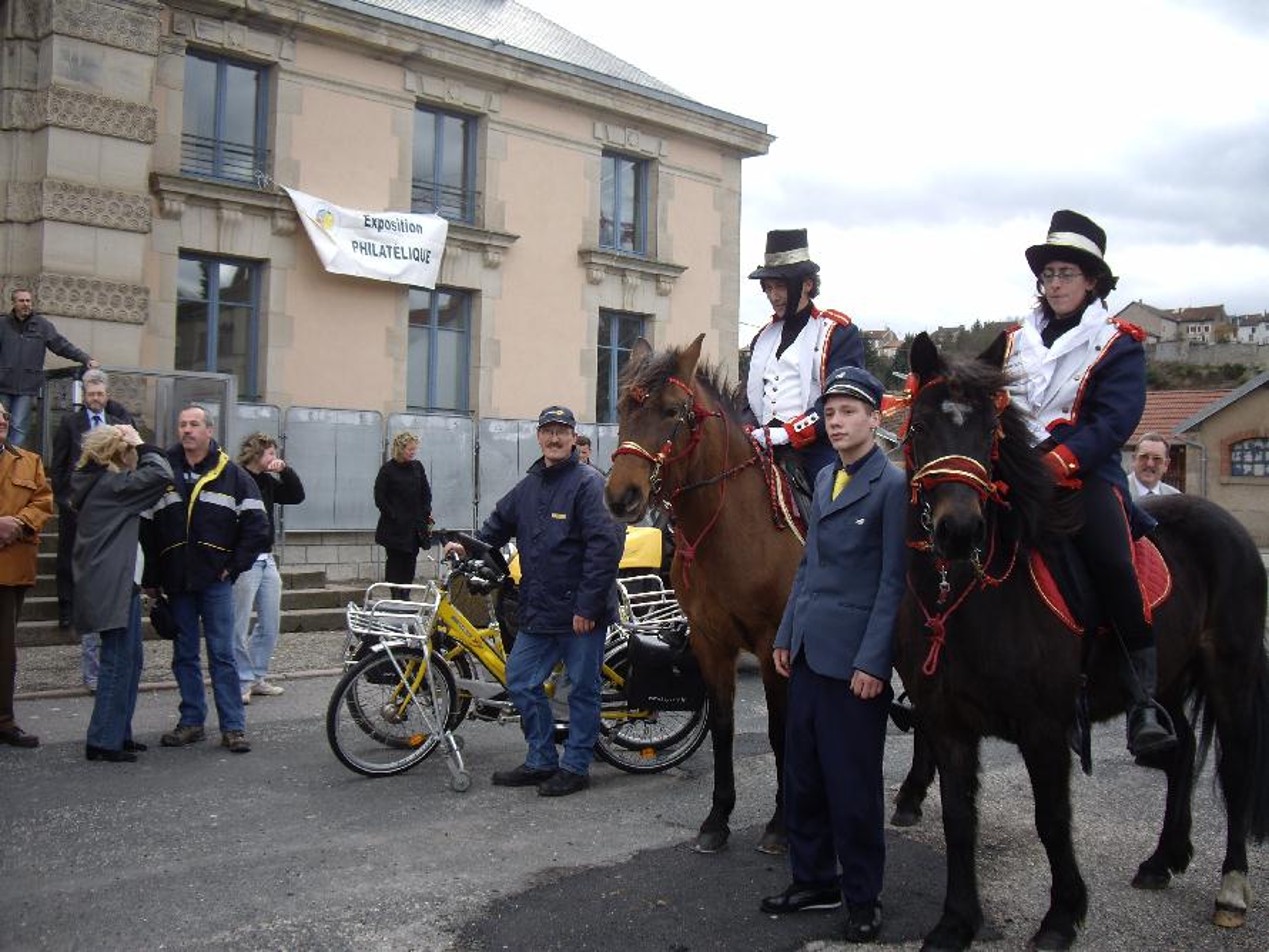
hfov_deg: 49.0
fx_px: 1393
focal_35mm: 38
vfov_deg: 37.7
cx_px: 634
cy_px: 476
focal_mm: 7.9
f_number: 2.8
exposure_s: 1/200
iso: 64
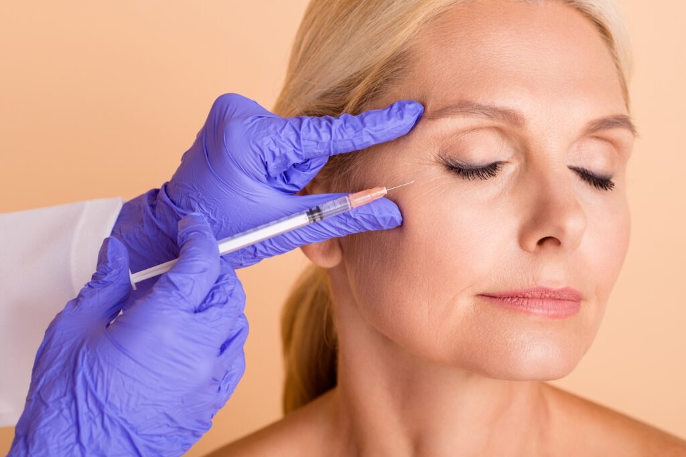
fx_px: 1620
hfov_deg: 23.9
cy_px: 228
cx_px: 343
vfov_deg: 16.1
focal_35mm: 85
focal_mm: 85
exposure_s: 1/160
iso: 100
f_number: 6.3
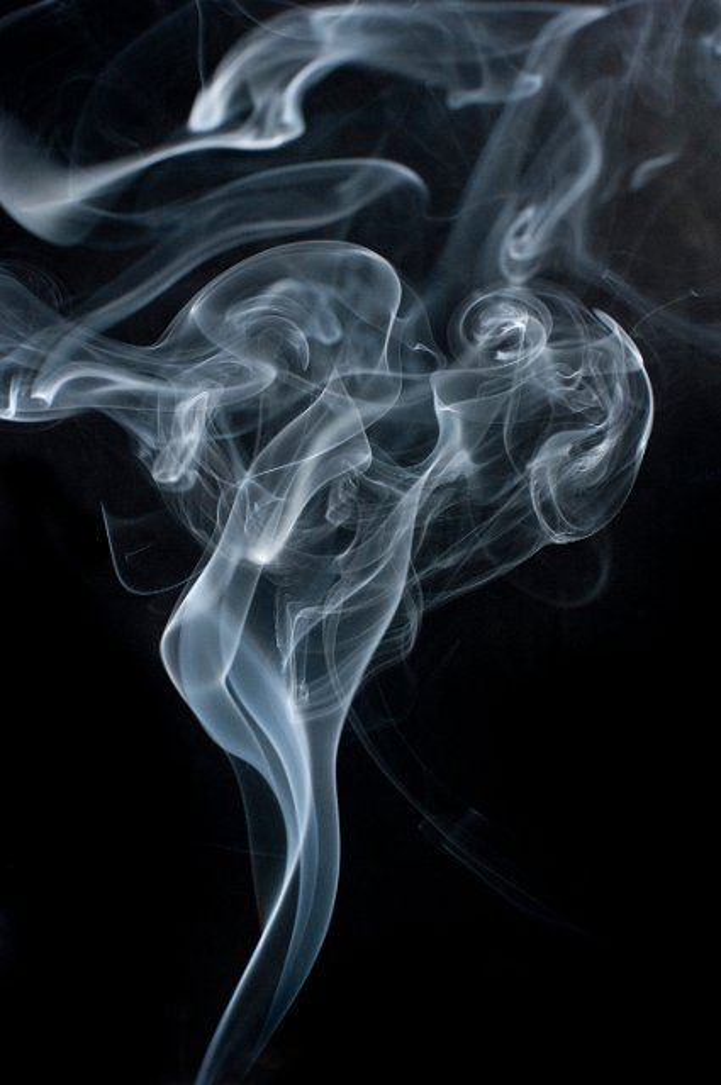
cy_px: 542
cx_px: 360
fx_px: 1506
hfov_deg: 26.9
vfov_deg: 39.6
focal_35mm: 50
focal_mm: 50
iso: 200
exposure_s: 1/60
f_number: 8
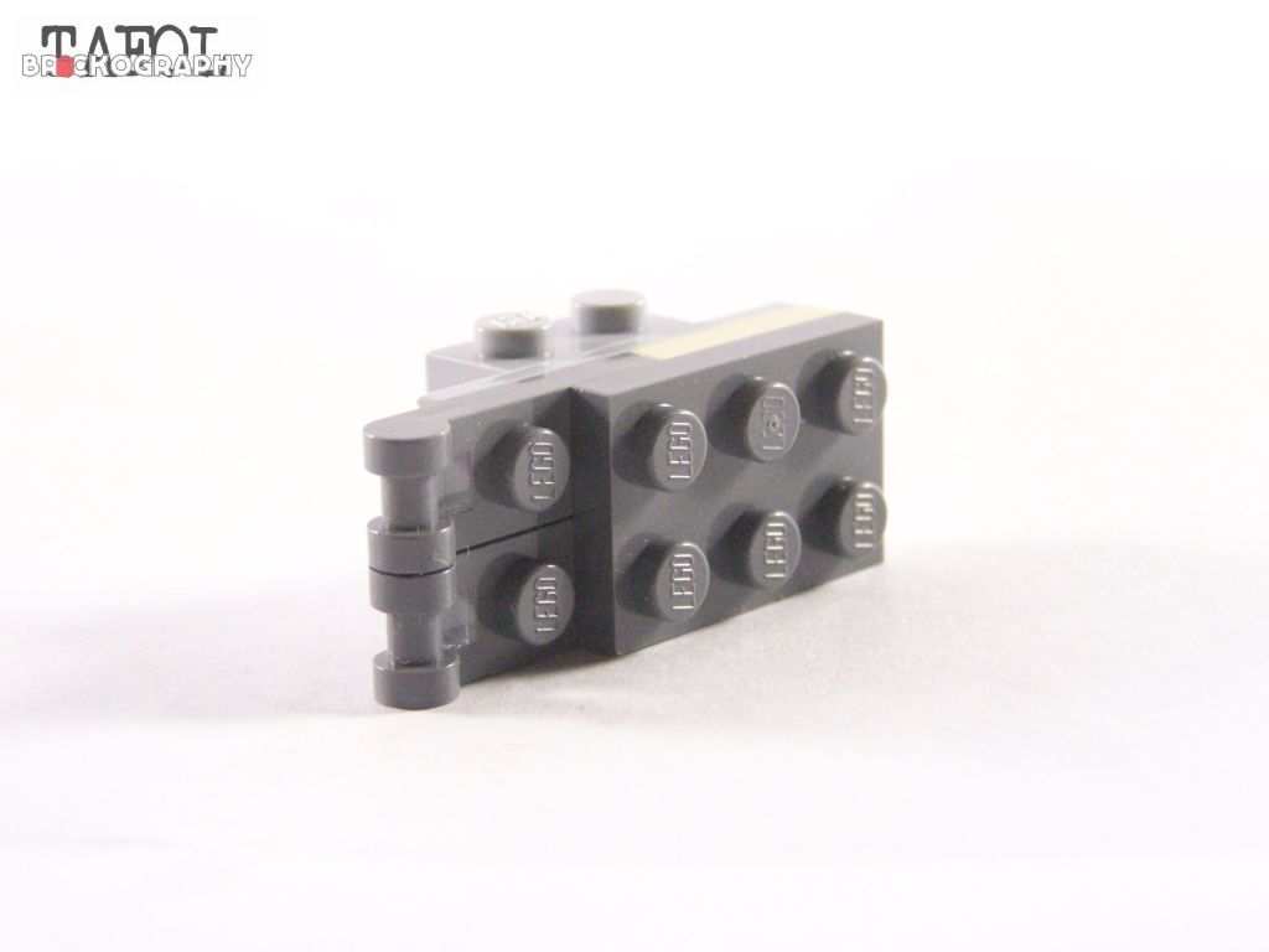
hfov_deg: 20.9
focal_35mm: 94
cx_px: 634
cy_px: 476
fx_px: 3446
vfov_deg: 15.7
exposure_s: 1/60
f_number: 3.2
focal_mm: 15.6
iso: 400
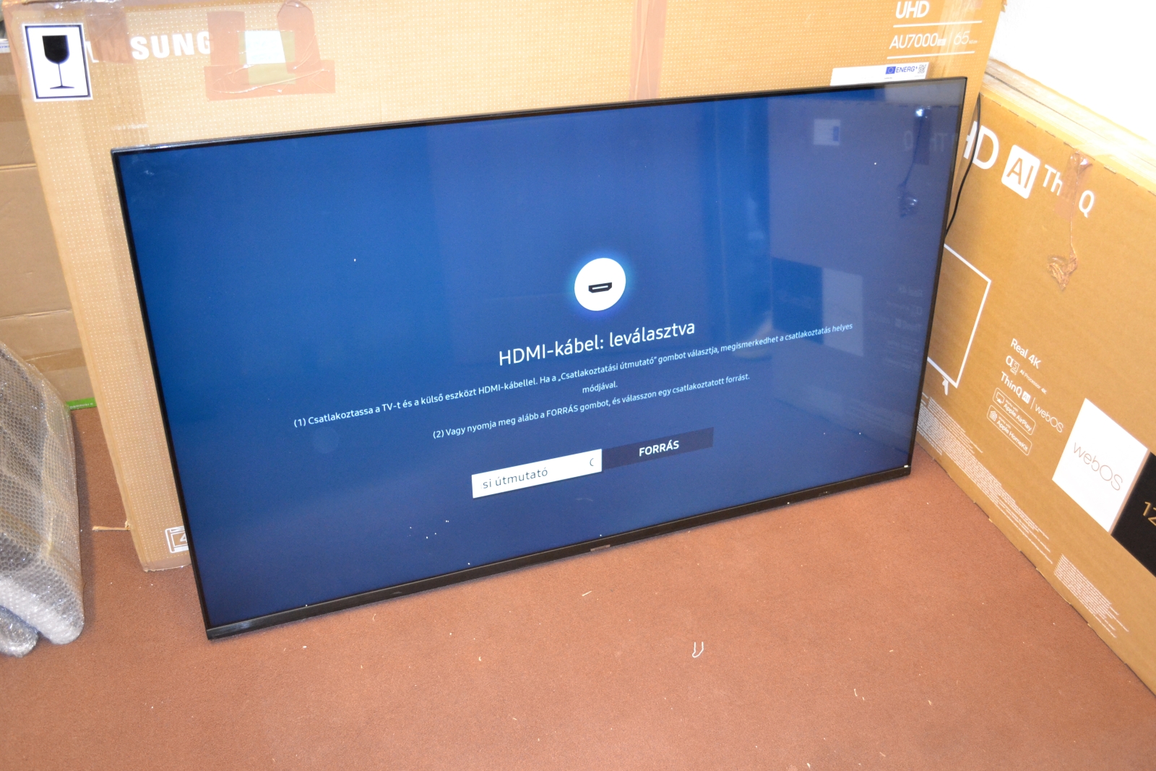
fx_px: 1060
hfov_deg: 57.2
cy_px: 386
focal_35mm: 33
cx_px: 578
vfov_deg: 40.0
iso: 2000
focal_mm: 22
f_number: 3.8
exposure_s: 1/60
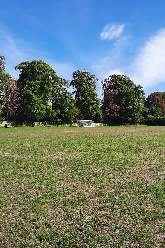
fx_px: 241
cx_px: 106
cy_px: 124
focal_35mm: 35
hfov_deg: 37.5
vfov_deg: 54.4
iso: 32
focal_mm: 4.6
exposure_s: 1/763
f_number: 2
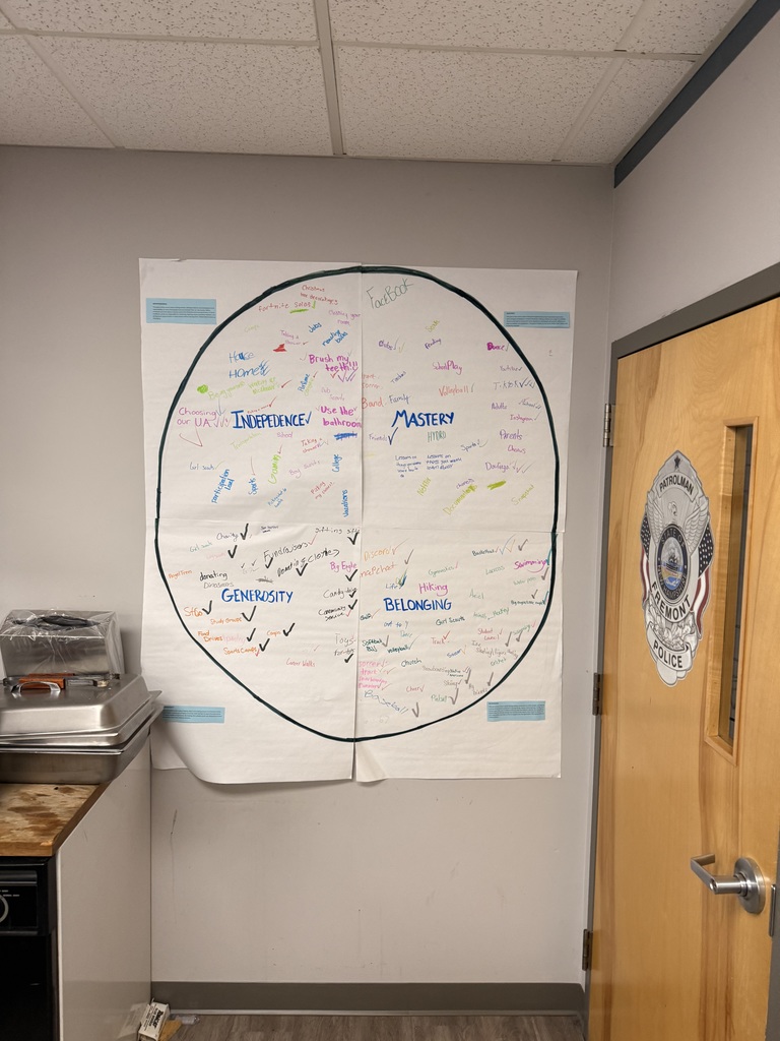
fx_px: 721
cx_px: 390
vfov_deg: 71.6
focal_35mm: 24
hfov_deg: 56.8
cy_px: 520
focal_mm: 6.76
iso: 200
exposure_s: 1/120
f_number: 1.78
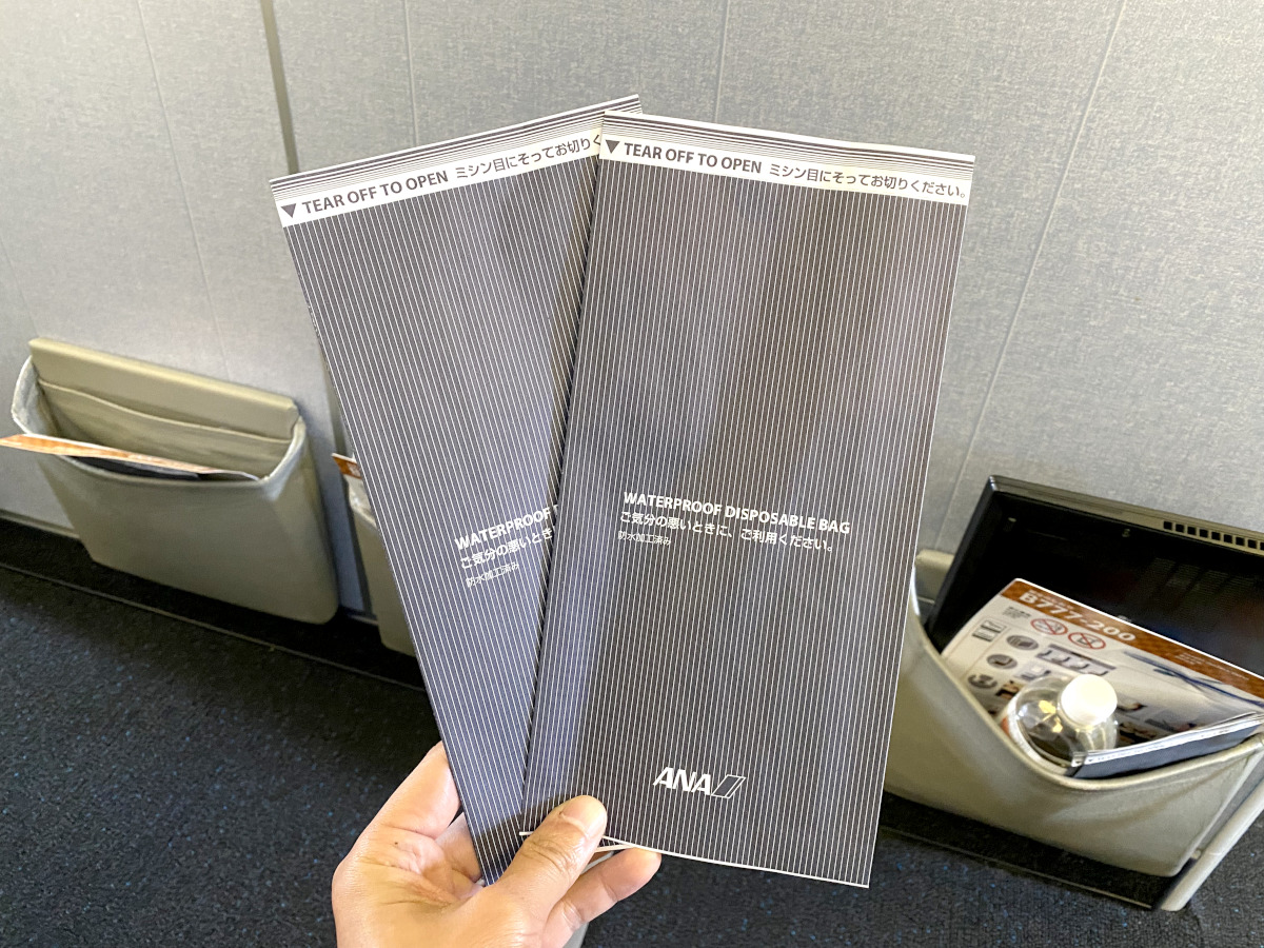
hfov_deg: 67.3
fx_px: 949
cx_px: 632
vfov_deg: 53.1
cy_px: 474
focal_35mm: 26
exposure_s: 1/39
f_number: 1.8
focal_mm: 4.25
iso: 640
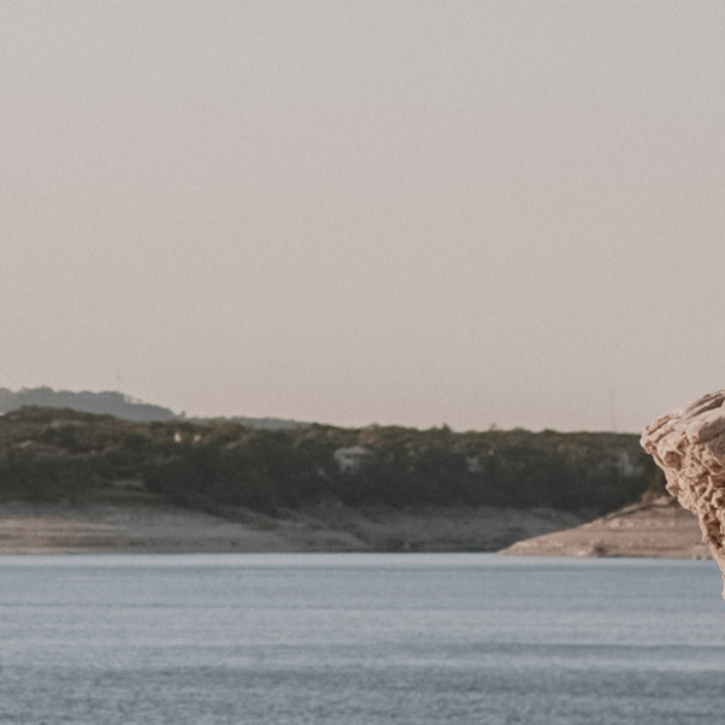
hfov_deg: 7.1
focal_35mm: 244
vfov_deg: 7.1
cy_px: -55
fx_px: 5782
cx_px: -302
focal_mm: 30
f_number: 2.5
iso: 160
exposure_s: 1/2000
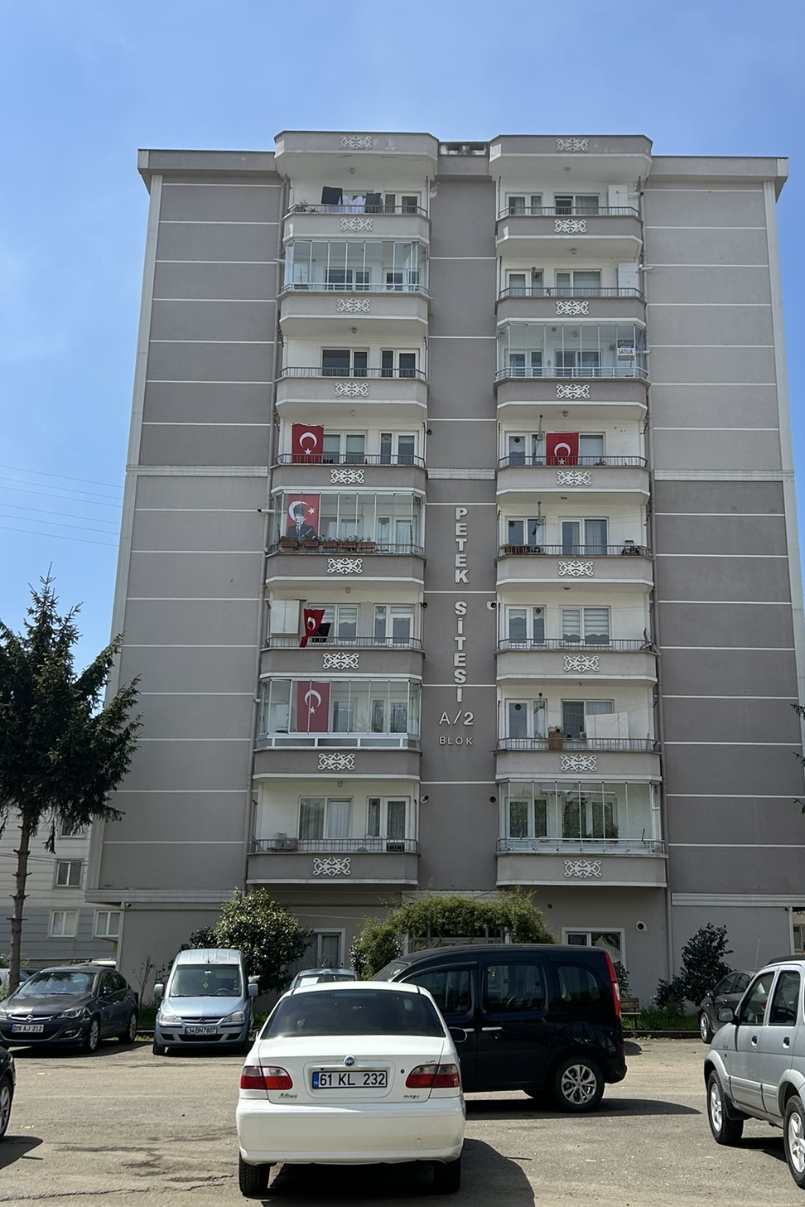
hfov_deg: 35.0
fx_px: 1274
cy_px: 552
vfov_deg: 50.6
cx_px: 478
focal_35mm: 38
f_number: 1.5
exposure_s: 1/4444
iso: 50
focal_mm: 5.7
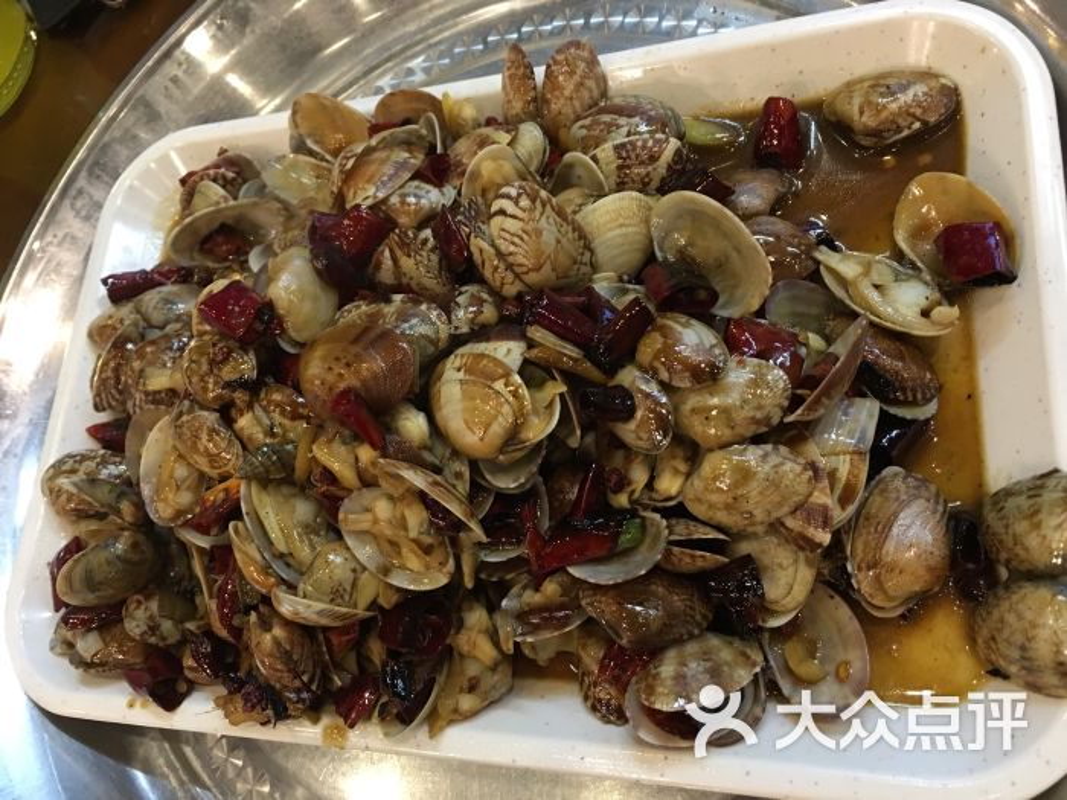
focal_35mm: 29
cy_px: 400
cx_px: 534
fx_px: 894
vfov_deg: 48.2
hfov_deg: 61.7
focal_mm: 4.15
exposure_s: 1/8
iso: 100
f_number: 2.2
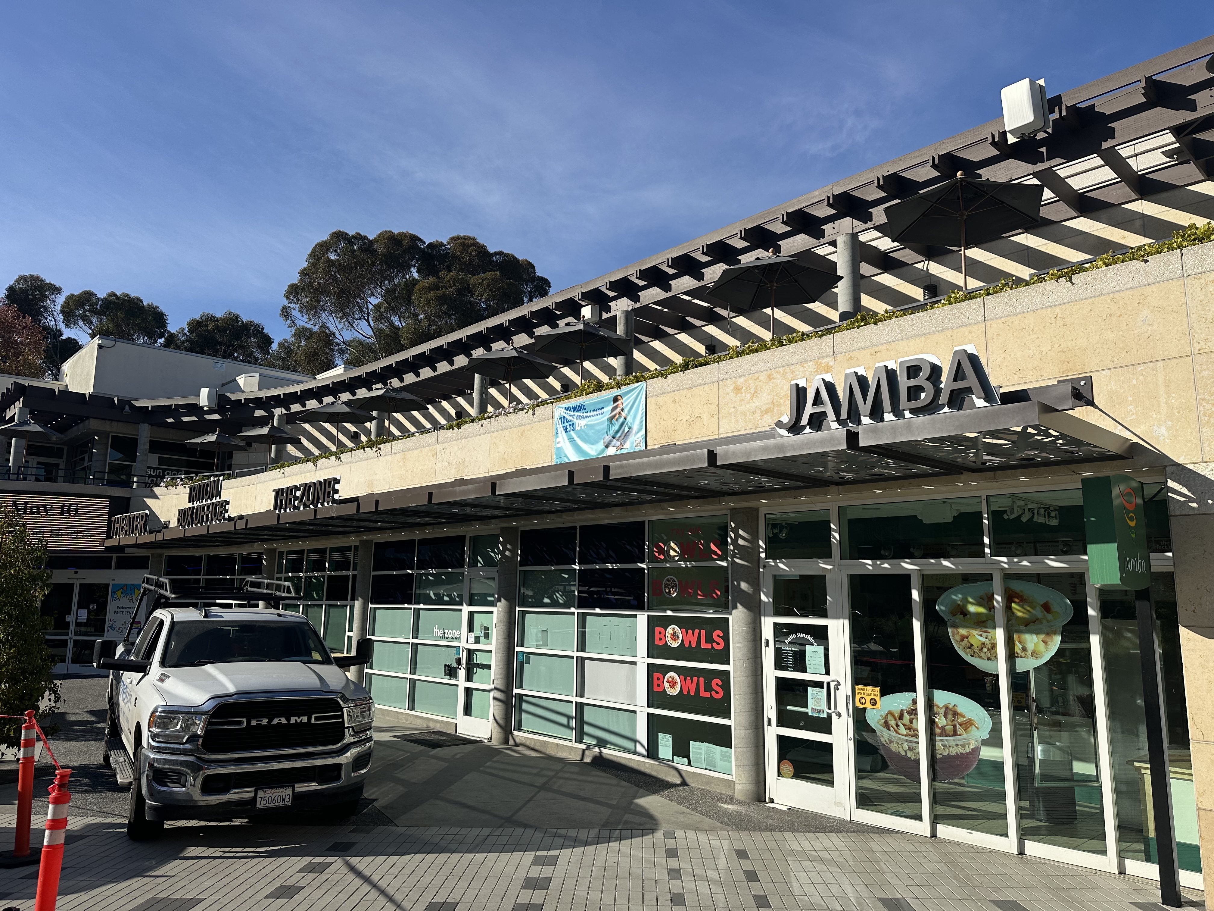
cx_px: 607
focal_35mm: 24
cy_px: 456
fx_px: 842
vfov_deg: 56.8
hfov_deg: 71.6
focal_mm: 6.86
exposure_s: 1/6623
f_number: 1.78
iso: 80
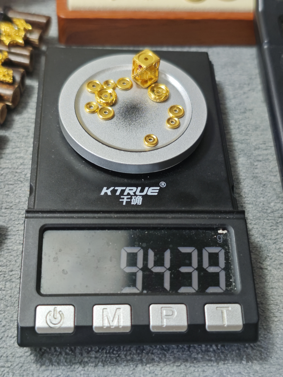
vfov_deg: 41.2
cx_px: 142
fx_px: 501
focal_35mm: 46
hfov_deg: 31.5
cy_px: 188
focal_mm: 6.68
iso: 50
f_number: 1.42
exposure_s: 1/193
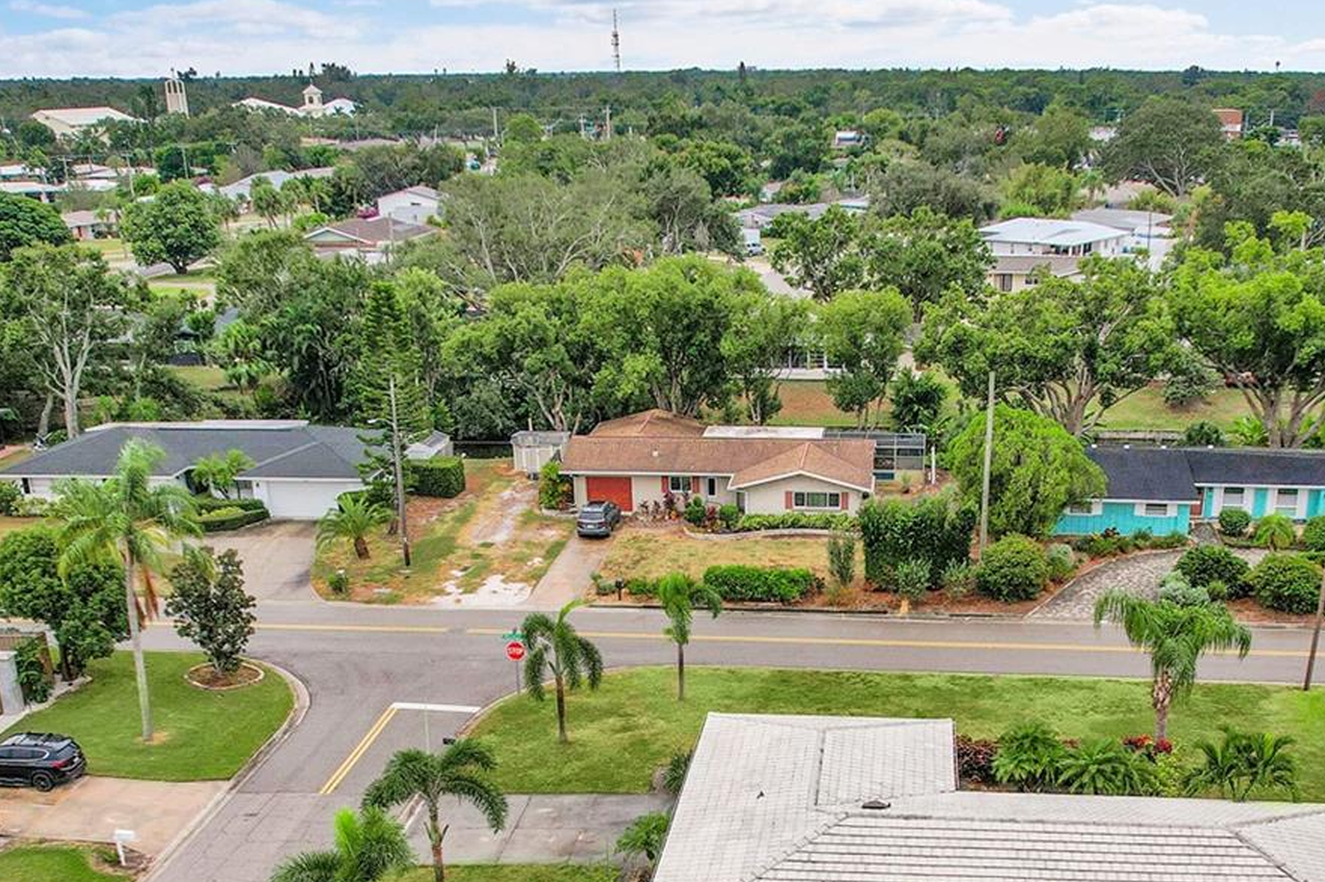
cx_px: 768
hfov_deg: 48.3
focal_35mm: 40
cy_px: 741
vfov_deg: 32.2
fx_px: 1472
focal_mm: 8.38
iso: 100
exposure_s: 1/200
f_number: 2.8
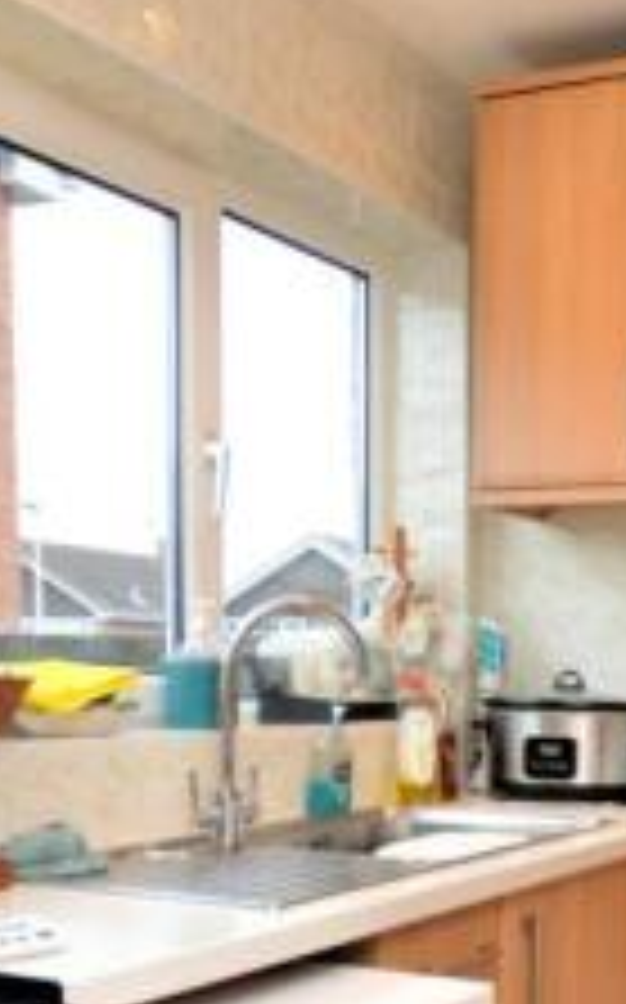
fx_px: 1231
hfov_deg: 26.7
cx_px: 649
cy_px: 806
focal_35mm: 45
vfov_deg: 42.4
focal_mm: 10
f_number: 3.5
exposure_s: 1/40
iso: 100
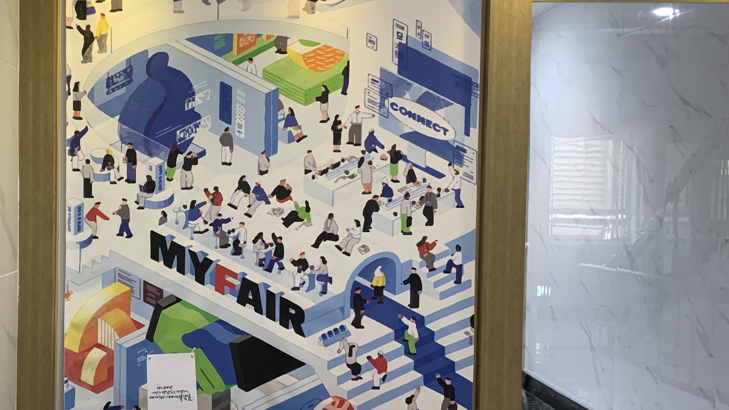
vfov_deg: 25.4
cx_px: 177
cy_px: 232
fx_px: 909
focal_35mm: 47
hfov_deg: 42.3
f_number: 1.8
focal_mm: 4.25
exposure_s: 1/60
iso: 320
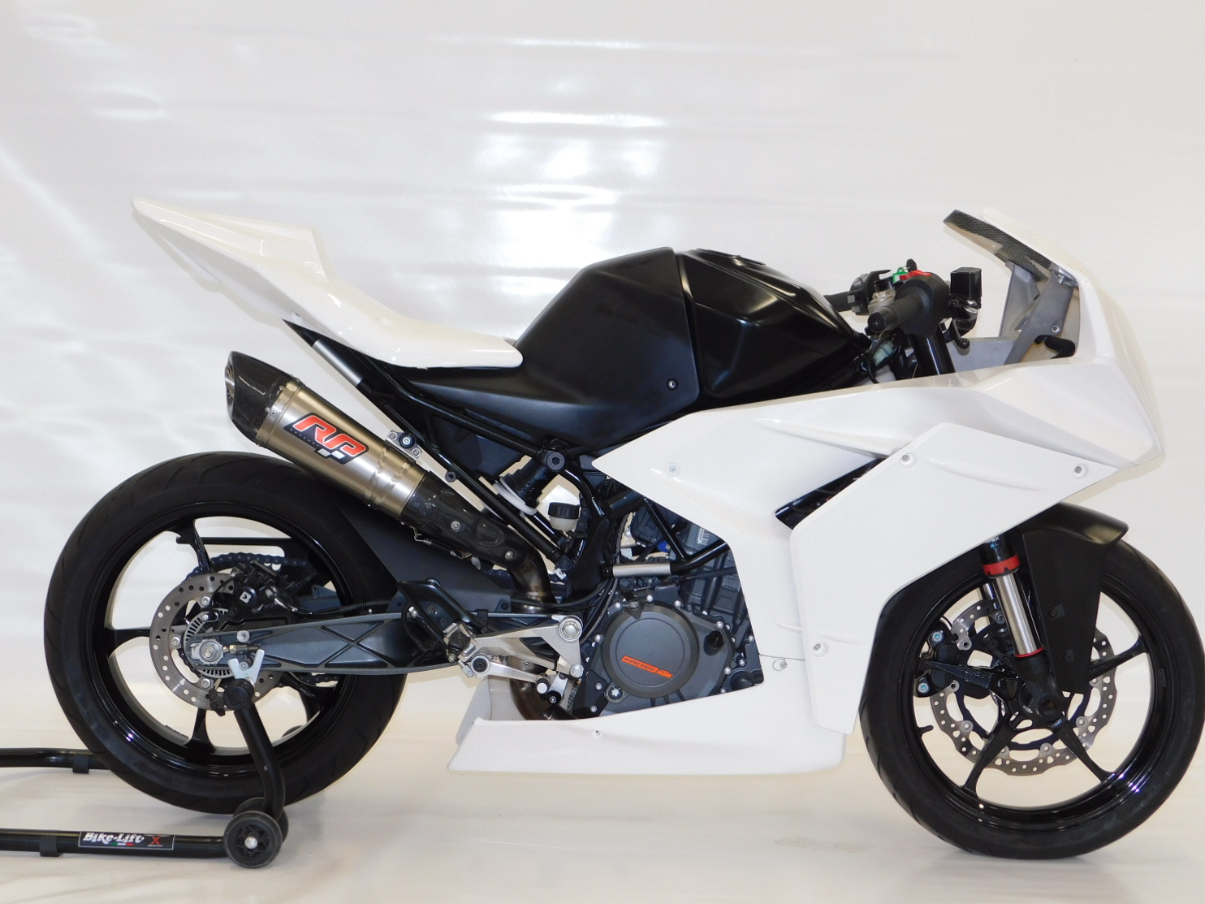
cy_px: 466
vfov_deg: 26.6
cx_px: 583
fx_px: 1915
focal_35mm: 55
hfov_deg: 34.9
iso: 160
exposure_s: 1/30
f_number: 3.8
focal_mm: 9
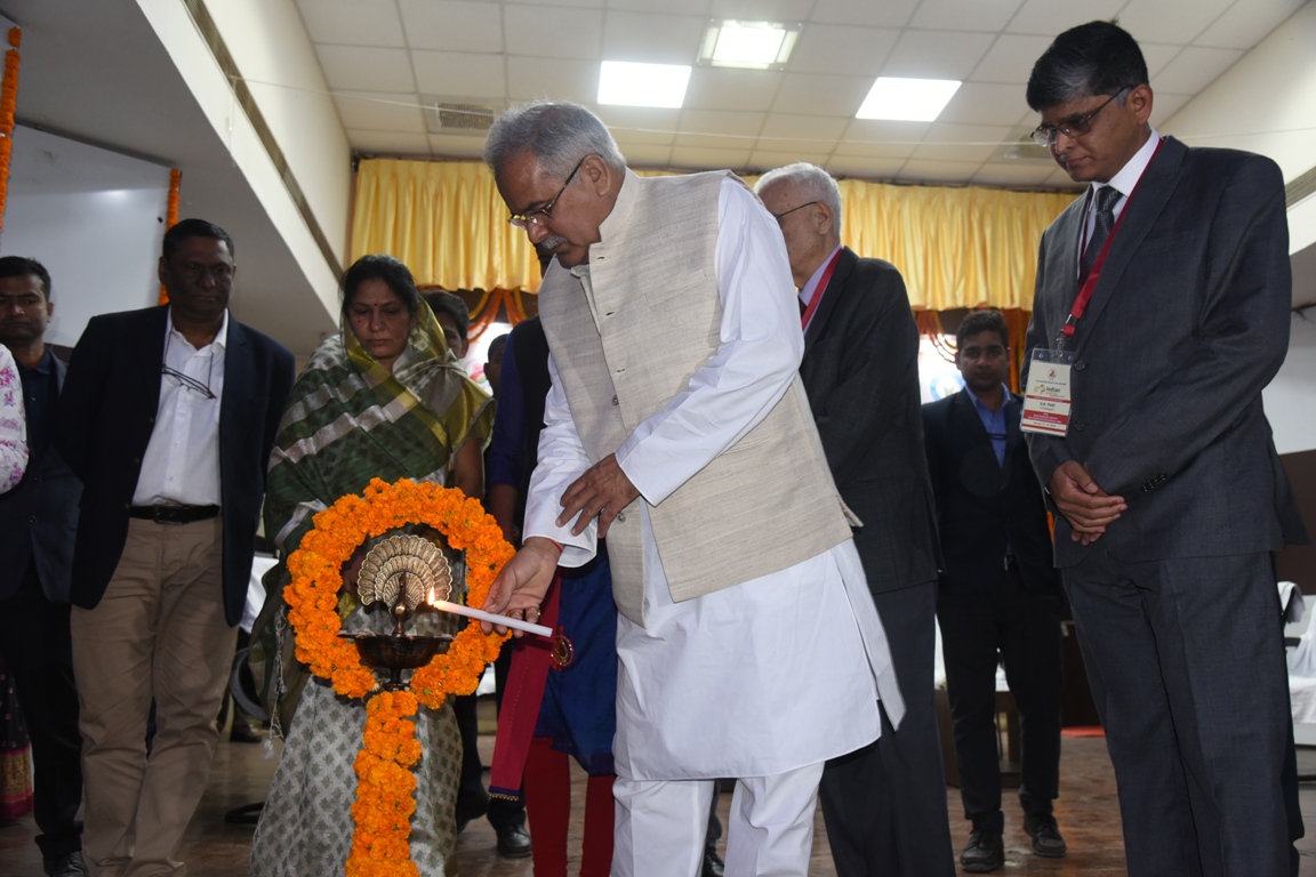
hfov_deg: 60.3
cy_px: 438
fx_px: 1133
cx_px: 658
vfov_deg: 42.3
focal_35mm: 31
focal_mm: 31
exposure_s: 1/60
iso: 1250
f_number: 5.6
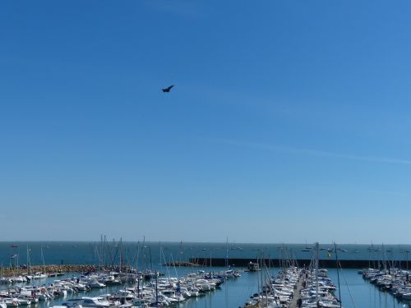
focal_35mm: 49
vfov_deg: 29.7
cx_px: 206
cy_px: 154
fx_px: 582
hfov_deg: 38.9
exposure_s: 1/1300
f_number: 4.5
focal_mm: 8.7
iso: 100
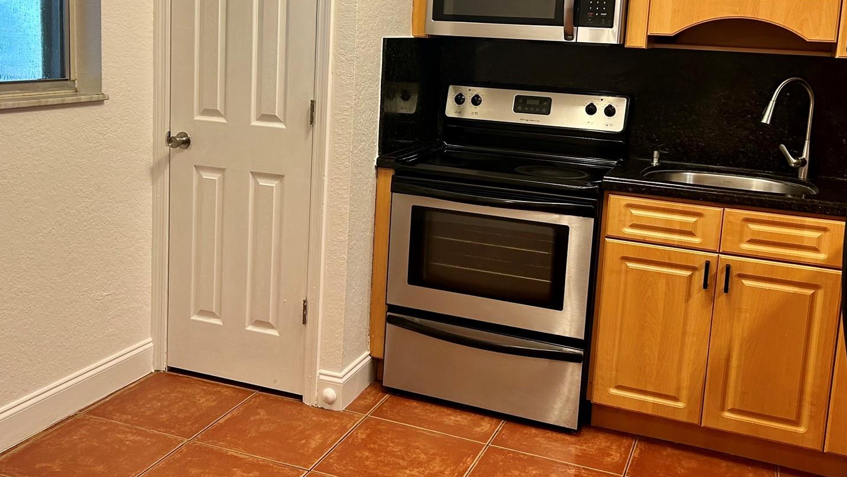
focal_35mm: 40
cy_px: 146
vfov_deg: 29.4
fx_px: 898
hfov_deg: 50.3
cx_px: 359
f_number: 1.5
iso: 100
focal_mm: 5.7
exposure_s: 1/120
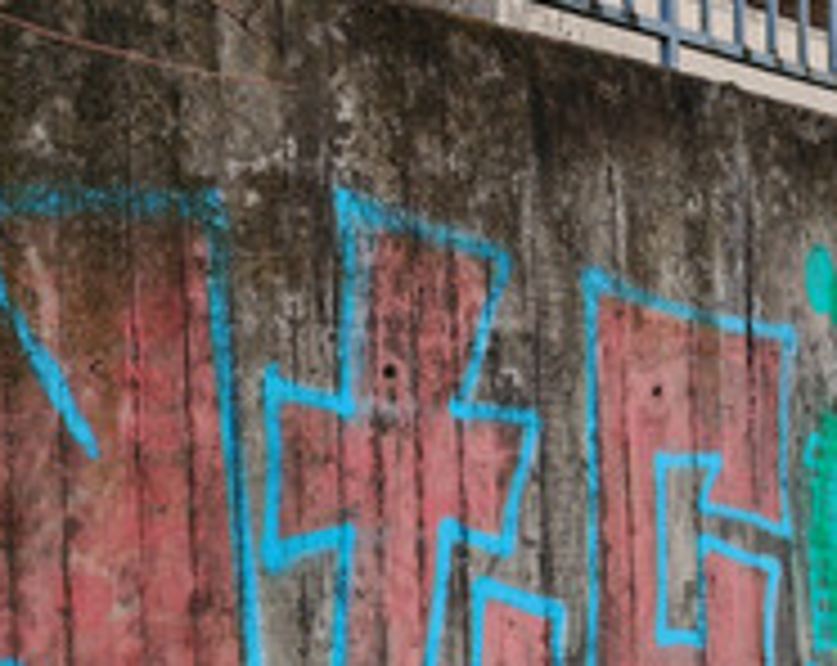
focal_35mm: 71
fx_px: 1755
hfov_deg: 26.2
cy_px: 448
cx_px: 706
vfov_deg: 21.4
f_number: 1.6
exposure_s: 1/1300
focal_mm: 7.62
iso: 50
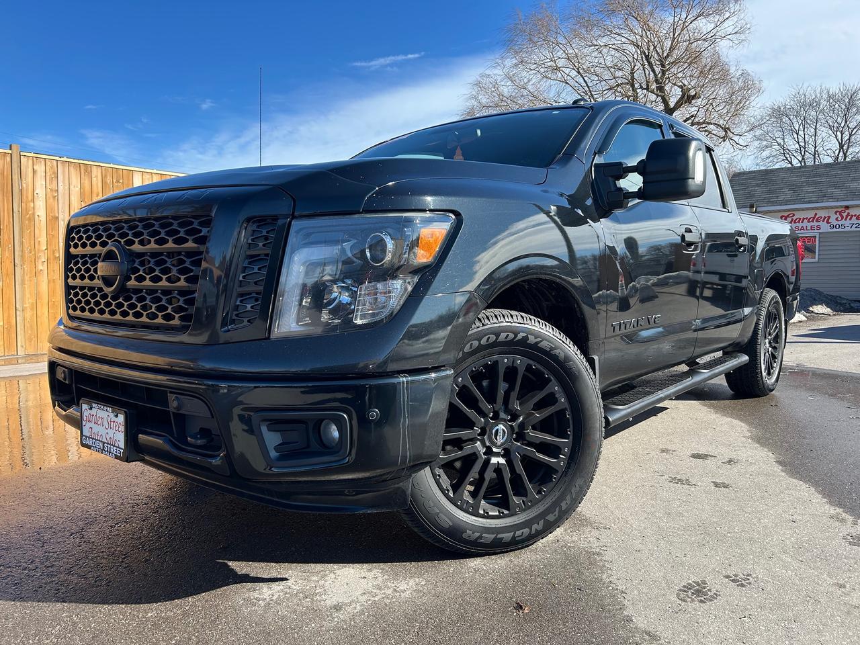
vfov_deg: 53.1
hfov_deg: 67.3
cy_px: 322
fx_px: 646
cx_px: 430
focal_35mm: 26
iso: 50
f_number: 1.5
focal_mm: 5.7
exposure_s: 1/1751
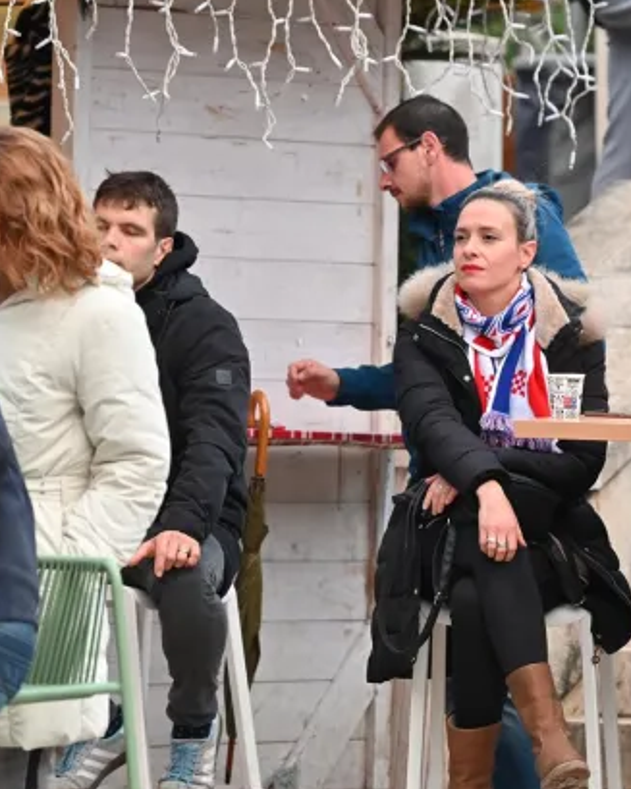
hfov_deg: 4.4
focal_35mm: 349
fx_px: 8150
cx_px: 540
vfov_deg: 5.5
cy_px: 378
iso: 1250
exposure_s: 1/100
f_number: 4.5
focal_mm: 200
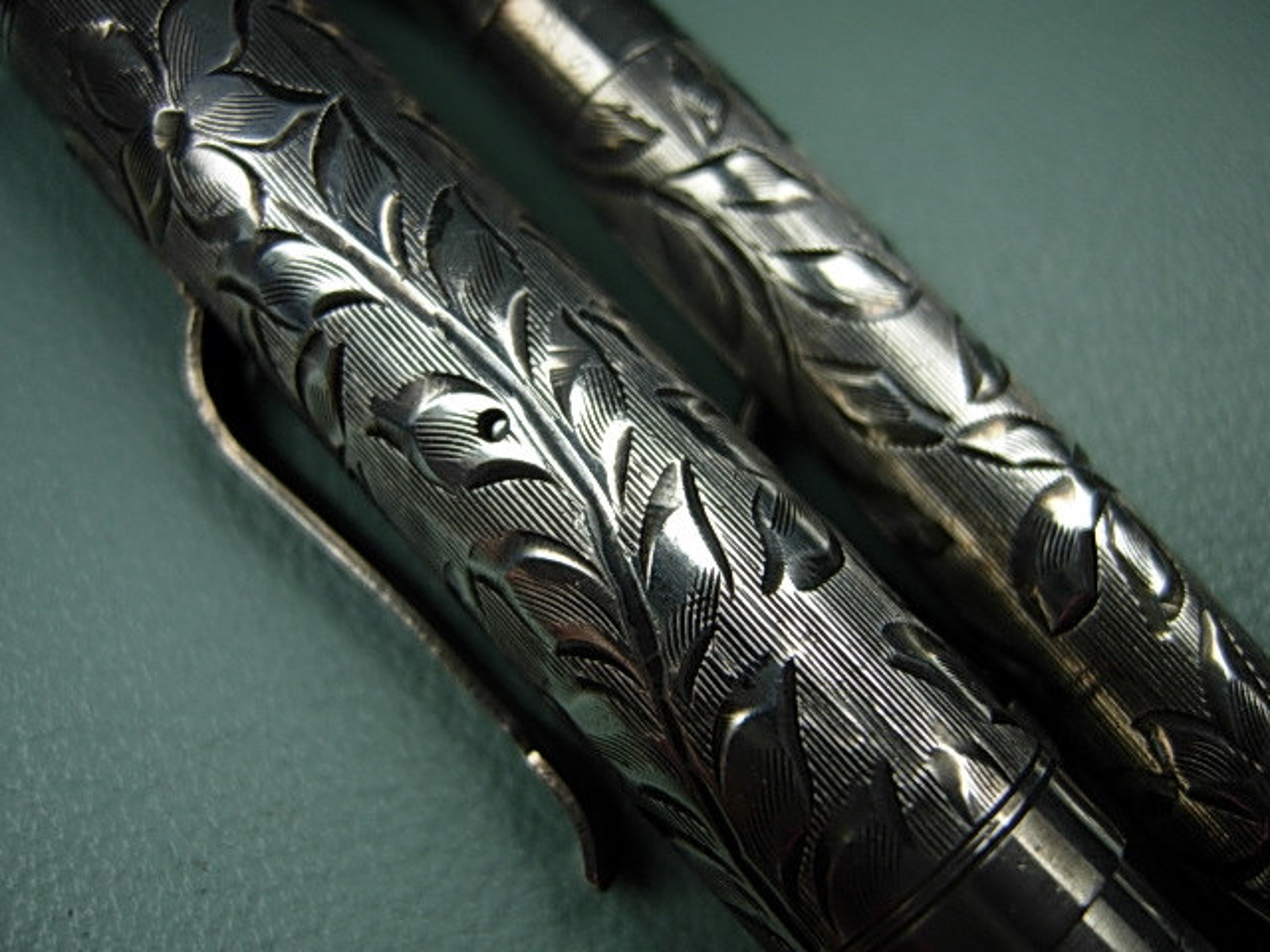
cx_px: 635
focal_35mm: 36
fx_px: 1321
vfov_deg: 39.7
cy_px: 476
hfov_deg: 51.4
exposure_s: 1/71.8
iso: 50
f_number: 2.7
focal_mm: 7.5
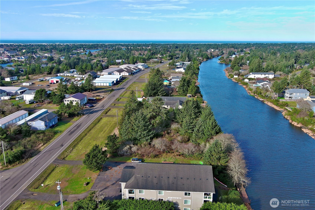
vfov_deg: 45.0
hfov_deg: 63.7
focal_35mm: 29
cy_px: 105
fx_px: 254
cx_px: 158
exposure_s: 1/843
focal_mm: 10.57
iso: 100
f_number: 2.8
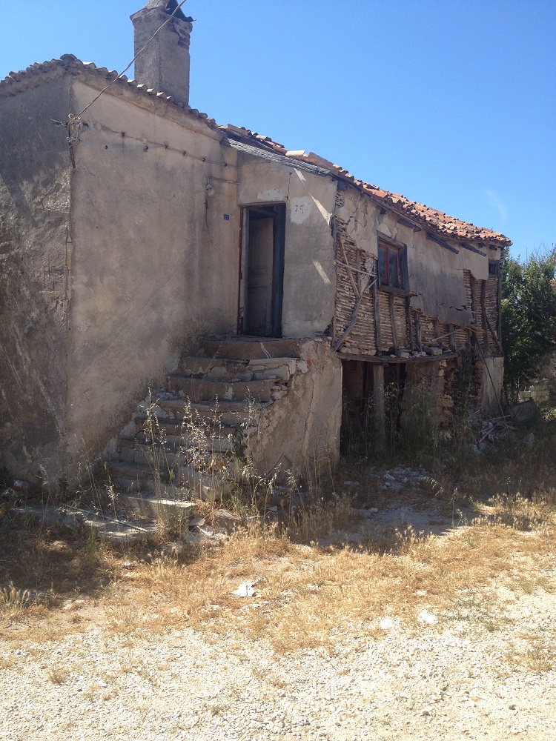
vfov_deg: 52.6
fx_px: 750
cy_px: 370
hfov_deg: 40.7
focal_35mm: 35
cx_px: 278
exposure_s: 1/951
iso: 50
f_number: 2.4
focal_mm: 4.28
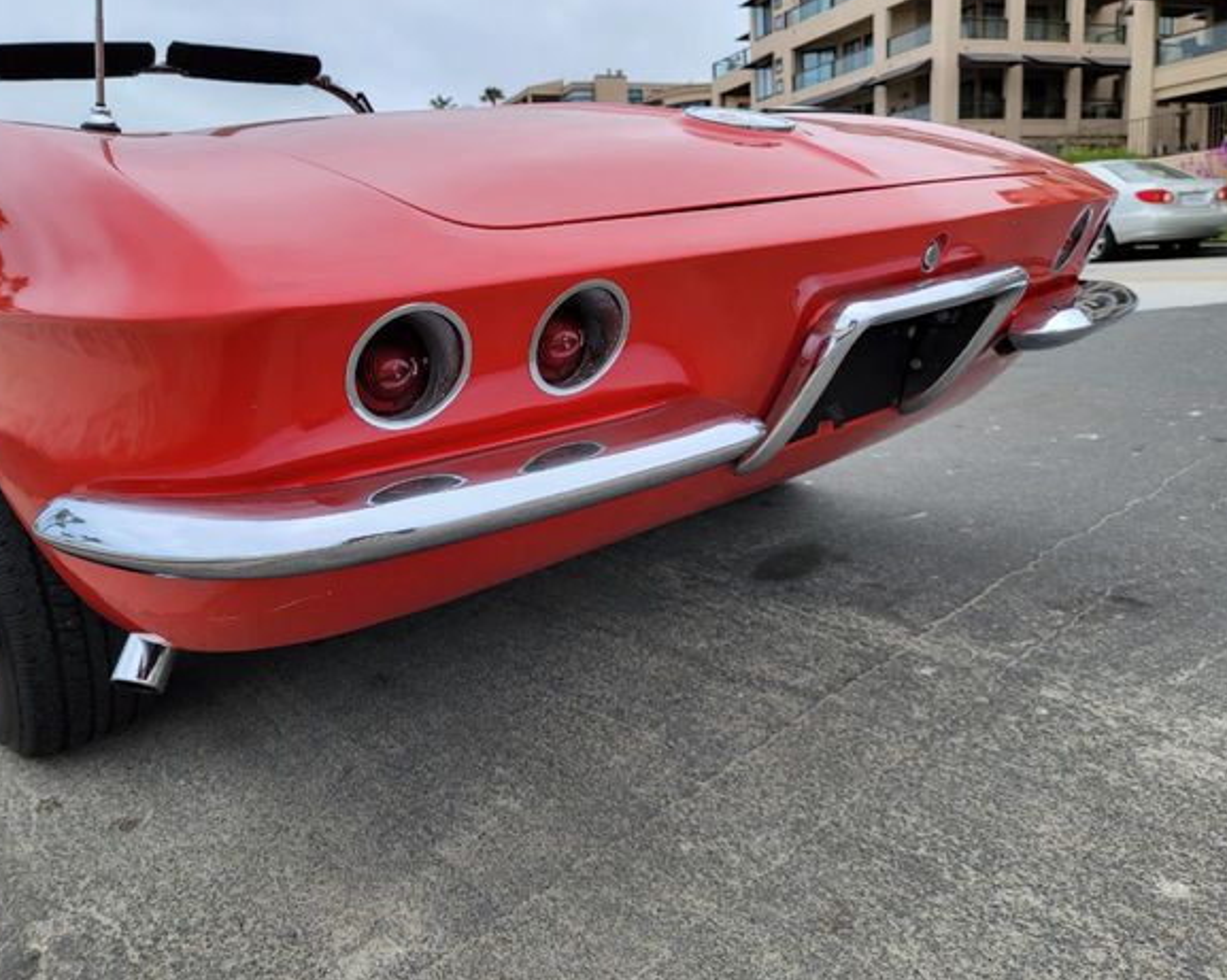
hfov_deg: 66.0
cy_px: 476
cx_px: 581
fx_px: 944
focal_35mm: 26
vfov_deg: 54.9
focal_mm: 6.7
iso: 16
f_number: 1.8
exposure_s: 1/430
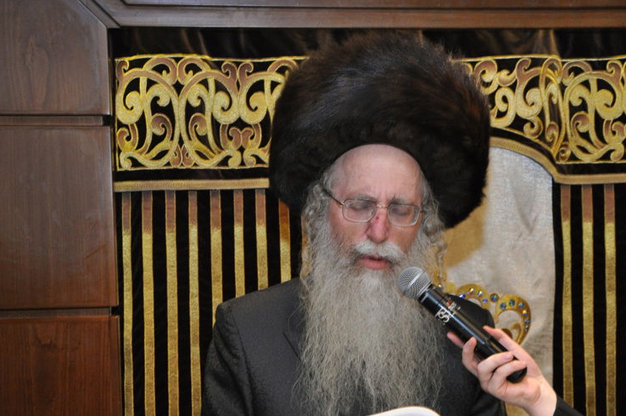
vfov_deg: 21.8
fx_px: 1077
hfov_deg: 32.4
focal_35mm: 62
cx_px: 353
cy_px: 283
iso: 800
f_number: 5.6
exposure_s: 1/60
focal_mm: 30
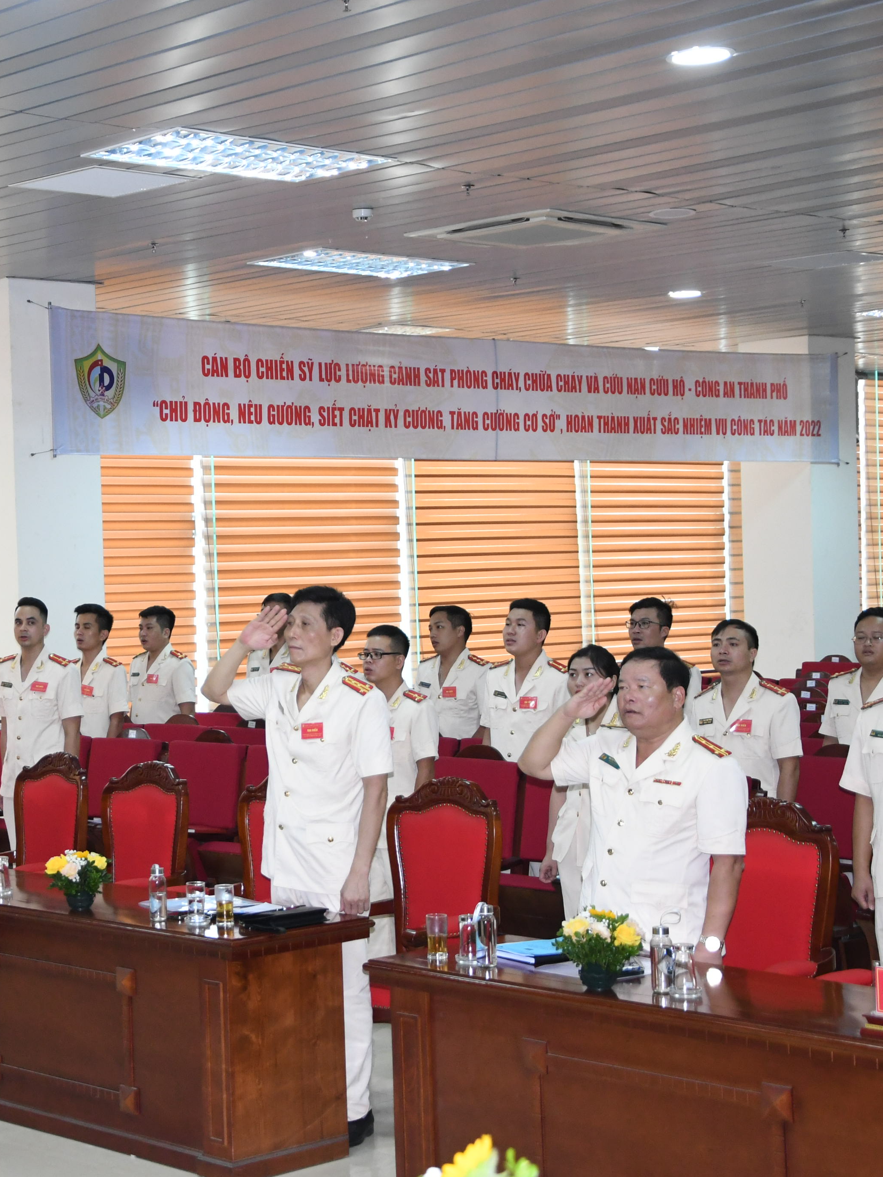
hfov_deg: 20.7
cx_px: 162
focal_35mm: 70
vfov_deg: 27.8
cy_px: 585
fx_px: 2381
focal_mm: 32
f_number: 4.2
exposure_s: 1/200
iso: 1600
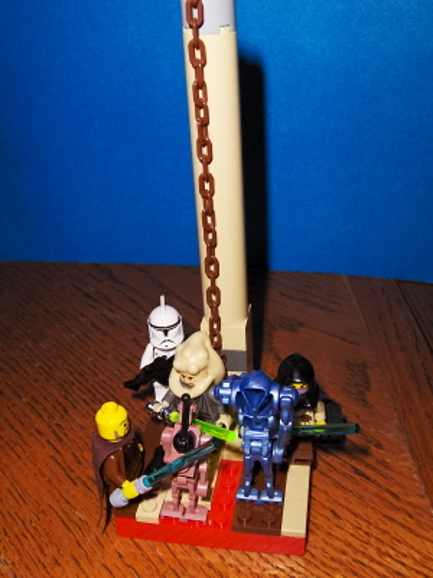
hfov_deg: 40.7
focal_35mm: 35
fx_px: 584
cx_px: 216
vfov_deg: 52.6
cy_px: 289
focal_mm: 7.5
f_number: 5.5
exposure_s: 1/60
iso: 100
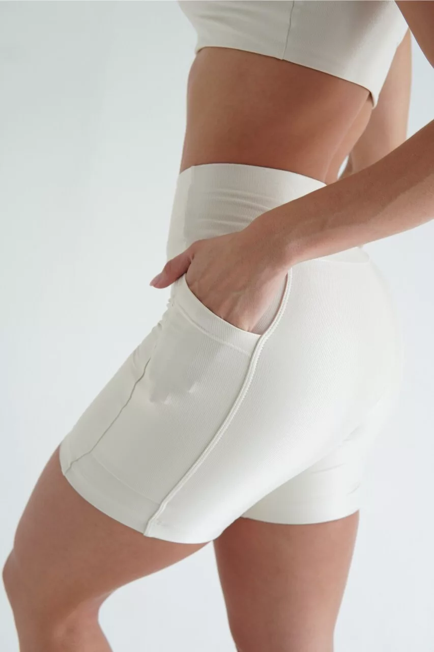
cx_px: 217
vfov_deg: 43.6
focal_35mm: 45
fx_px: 814
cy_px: 326
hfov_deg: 29.9
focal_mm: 30
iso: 125
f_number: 4.5
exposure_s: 1/100
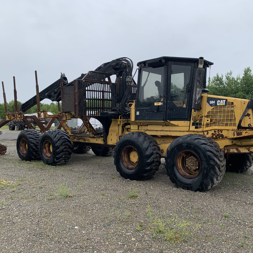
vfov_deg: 52.5
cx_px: 146
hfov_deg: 52.3
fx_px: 256
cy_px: 127
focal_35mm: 31
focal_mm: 4.25
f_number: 1.8
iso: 25
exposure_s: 1/1585
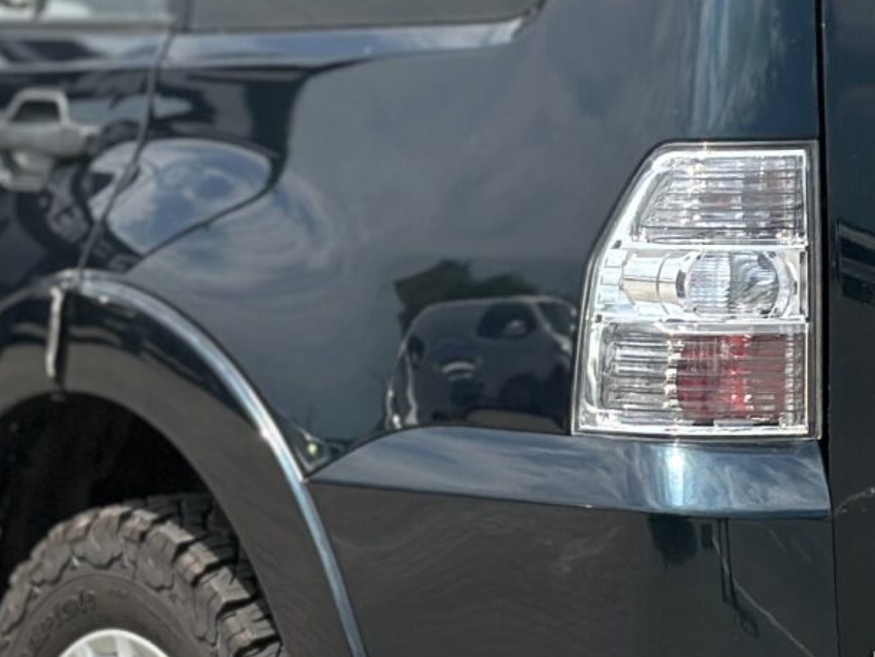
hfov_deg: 9.8
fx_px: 5106
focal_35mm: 202
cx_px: 545
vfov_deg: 7.4
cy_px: 239
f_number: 1.78
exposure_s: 1/4184
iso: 80
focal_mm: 6.86
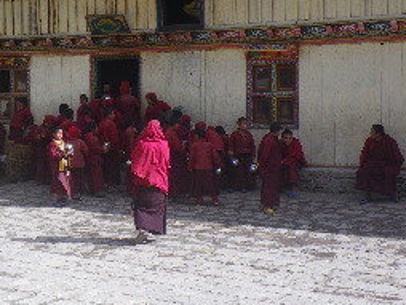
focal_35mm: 77
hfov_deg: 25.0
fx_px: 904
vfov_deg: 19.1
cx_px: 102
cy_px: 118
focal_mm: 9.1
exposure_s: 1/160
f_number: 5.3
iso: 50
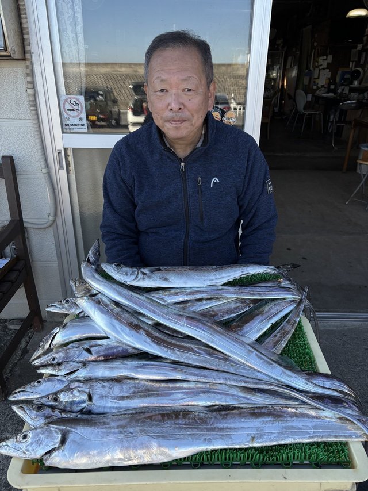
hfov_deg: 53.0
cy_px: 246
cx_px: 184
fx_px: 369
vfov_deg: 67.3
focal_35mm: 26
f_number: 1.6
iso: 50
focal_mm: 5.96
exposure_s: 1/769
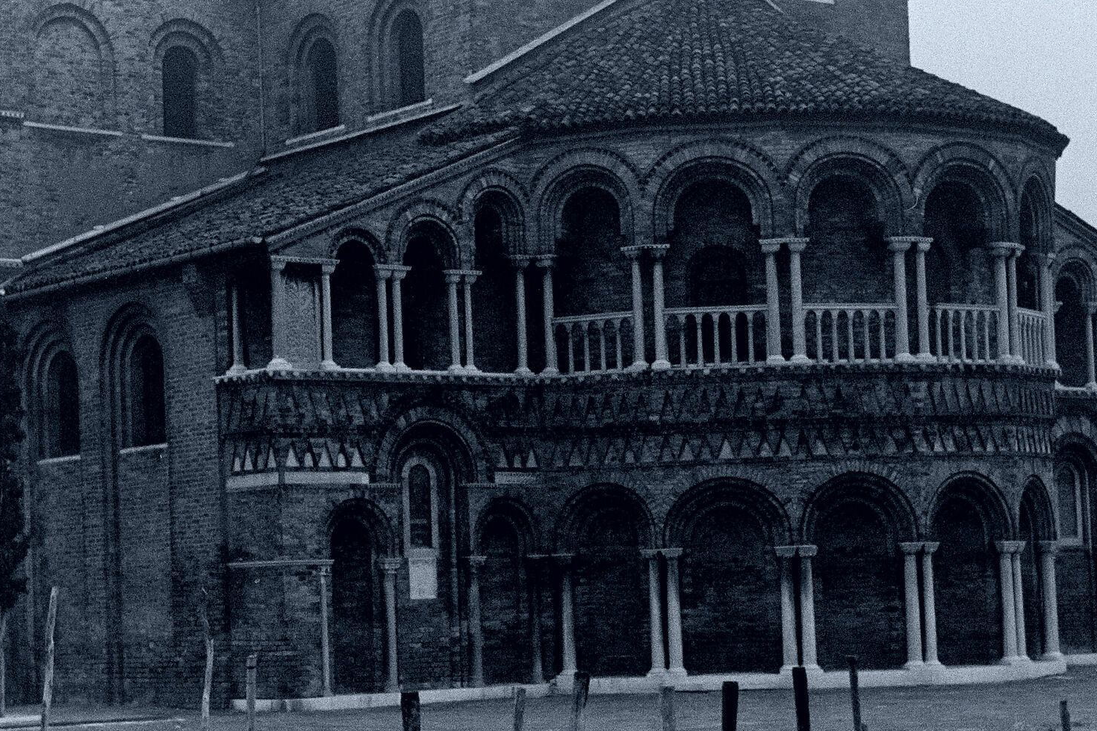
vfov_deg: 10.2
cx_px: 601
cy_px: 343
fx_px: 4107
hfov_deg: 15.2
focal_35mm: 135
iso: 360
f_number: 2.8
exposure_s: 1/125
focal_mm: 55
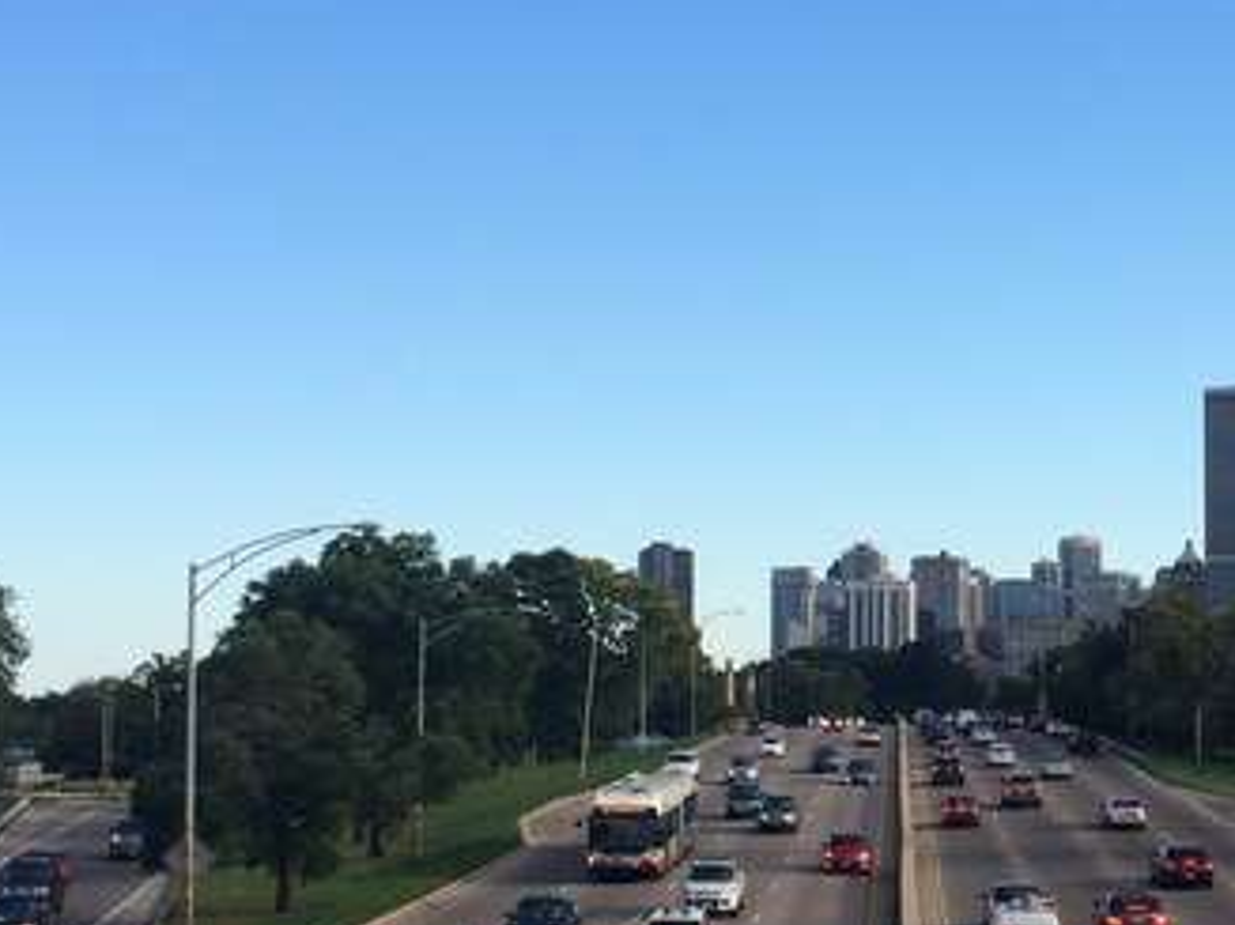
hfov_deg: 26.5
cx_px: 1122
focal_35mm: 71
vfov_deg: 20.7
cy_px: 540
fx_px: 2532
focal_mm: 4.15
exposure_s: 1/1109
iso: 32
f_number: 2.2
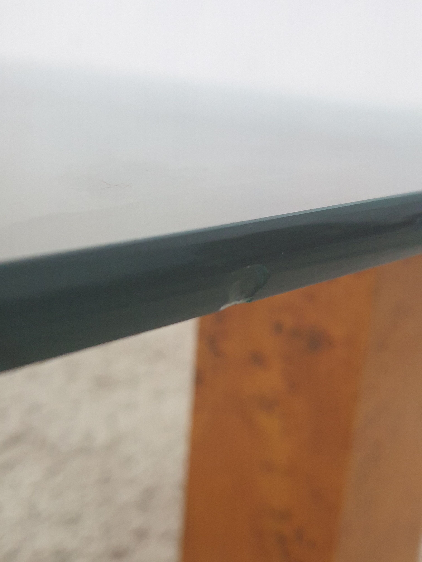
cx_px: 211
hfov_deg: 53.1
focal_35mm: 26
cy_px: 281
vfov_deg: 67.3
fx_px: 423
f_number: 1.5
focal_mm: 4.3
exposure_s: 1/50
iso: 250
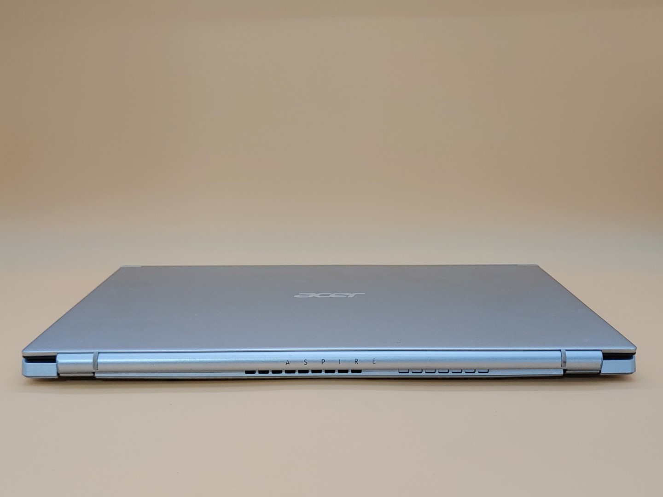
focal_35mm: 41
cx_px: 332
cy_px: 248
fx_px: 785
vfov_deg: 35.1
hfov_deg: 45.8
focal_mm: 4.36
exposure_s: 1/83
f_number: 1.8
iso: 50
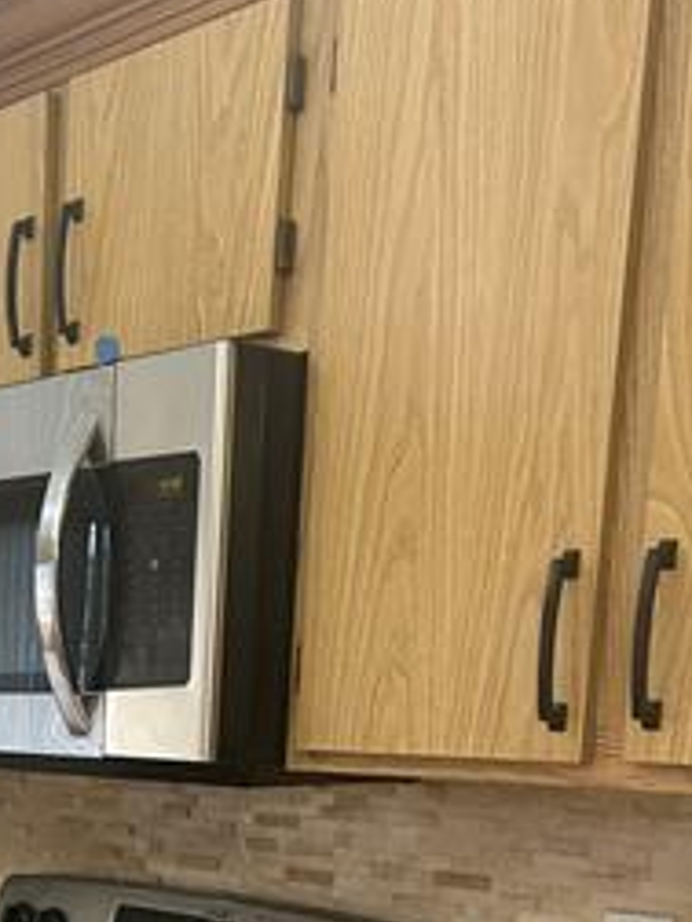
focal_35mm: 62
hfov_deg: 23.1
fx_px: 1653
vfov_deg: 28.4
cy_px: 1013
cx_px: 73
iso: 200
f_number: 1.5
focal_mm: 5.7
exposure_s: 1/60
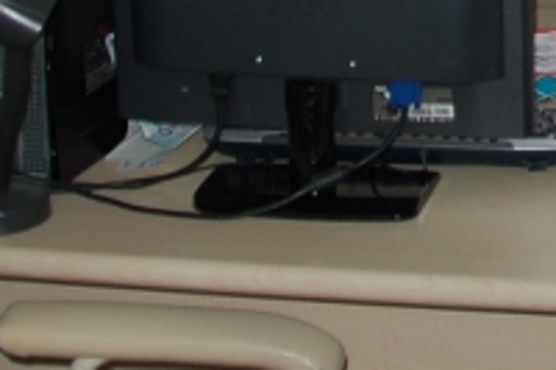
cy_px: -383
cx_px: 834
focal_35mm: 138
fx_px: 2130
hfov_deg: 13.9
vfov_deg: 9.3
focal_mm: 18
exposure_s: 1/60
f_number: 3.5
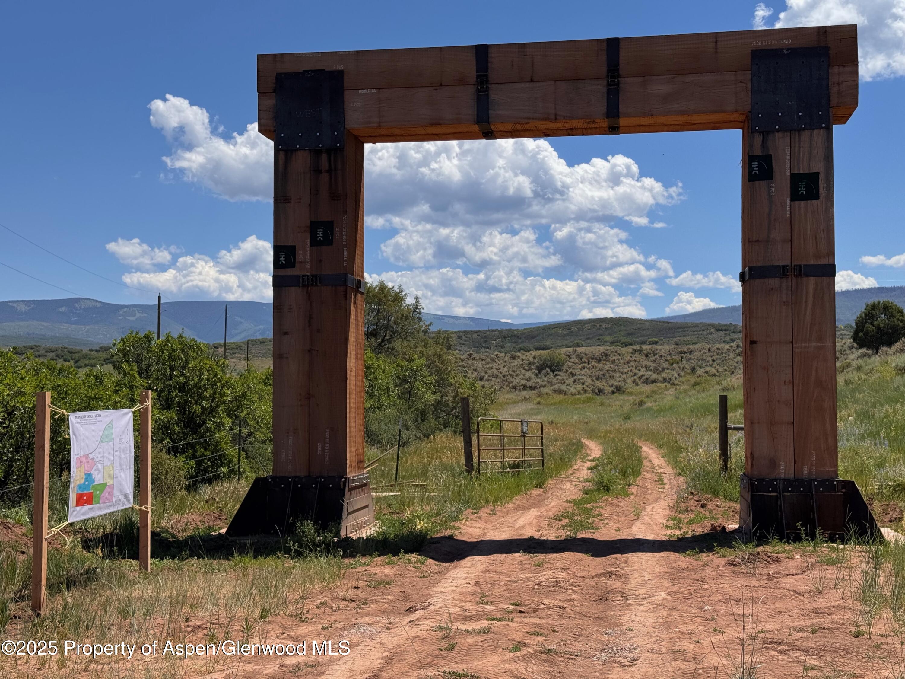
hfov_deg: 39.7
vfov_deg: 30.3
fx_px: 1255
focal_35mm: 48
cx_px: 452
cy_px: 340
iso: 64
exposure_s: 1/6410
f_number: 1.78
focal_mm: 6.76
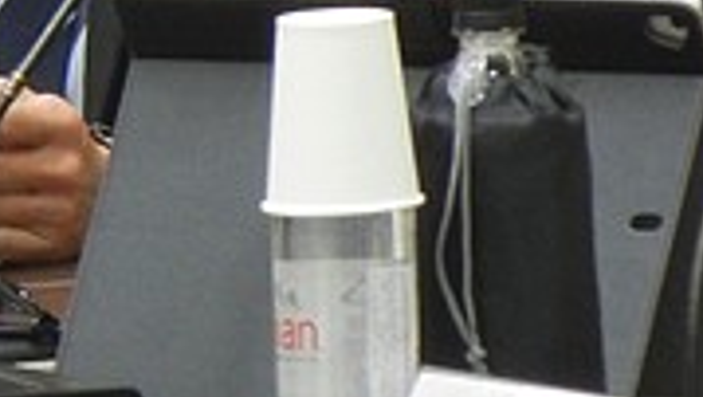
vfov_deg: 1.2
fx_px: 19102
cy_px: -413
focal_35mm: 1024
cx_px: -298
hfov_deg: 2.1
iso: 400
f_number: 5.6
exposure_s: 1/5.2
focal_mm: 54
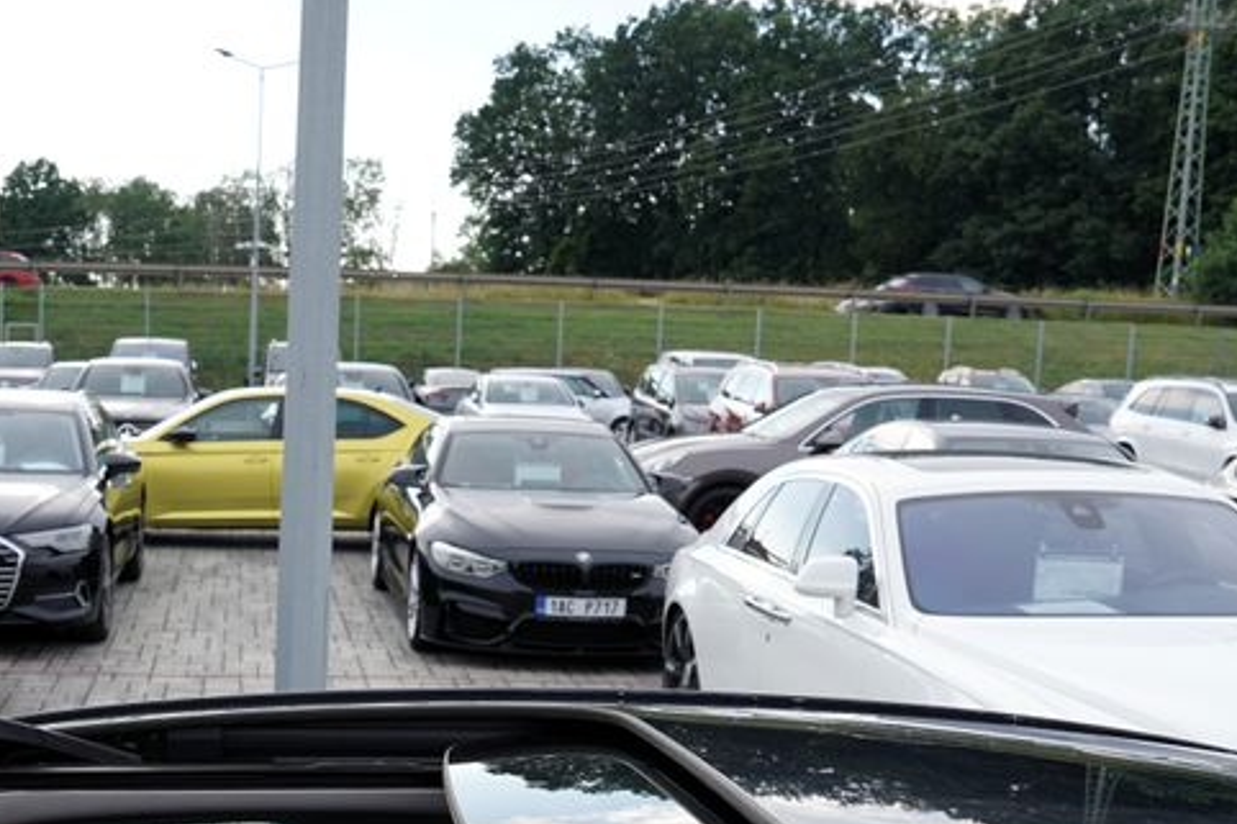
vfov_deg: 25.6
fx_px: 1752
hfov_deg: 37.6
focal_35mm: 51
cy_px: 743
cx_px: 264
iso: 100
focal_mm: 24
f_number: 7.1
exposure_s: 1/100
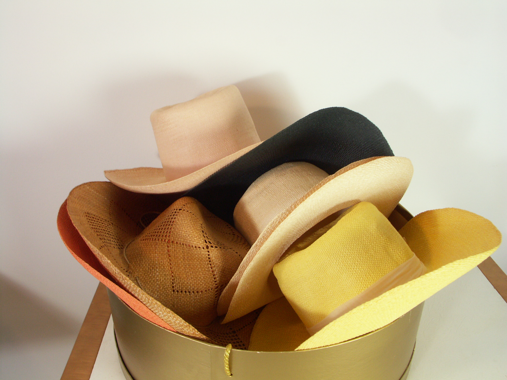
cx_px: 254
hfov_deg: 61.7
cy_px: 190
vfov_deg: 48.2
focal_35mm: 29
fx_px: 425
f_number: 7.1
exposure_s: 1/8
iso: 100
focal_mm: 7.6
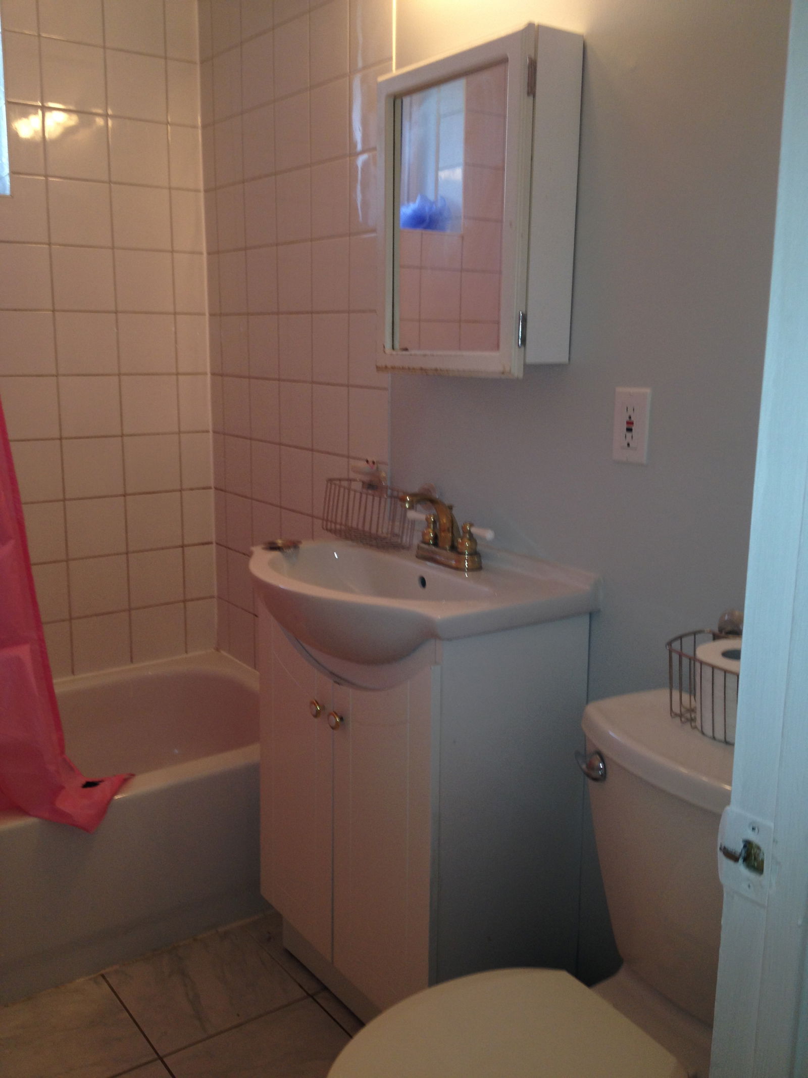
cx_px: 404
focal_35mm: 35
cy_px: 539
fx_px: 1089
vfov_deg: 52.6
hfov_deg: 40.7
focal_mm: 4.28
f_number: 2.4
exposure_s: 1/23
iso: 50
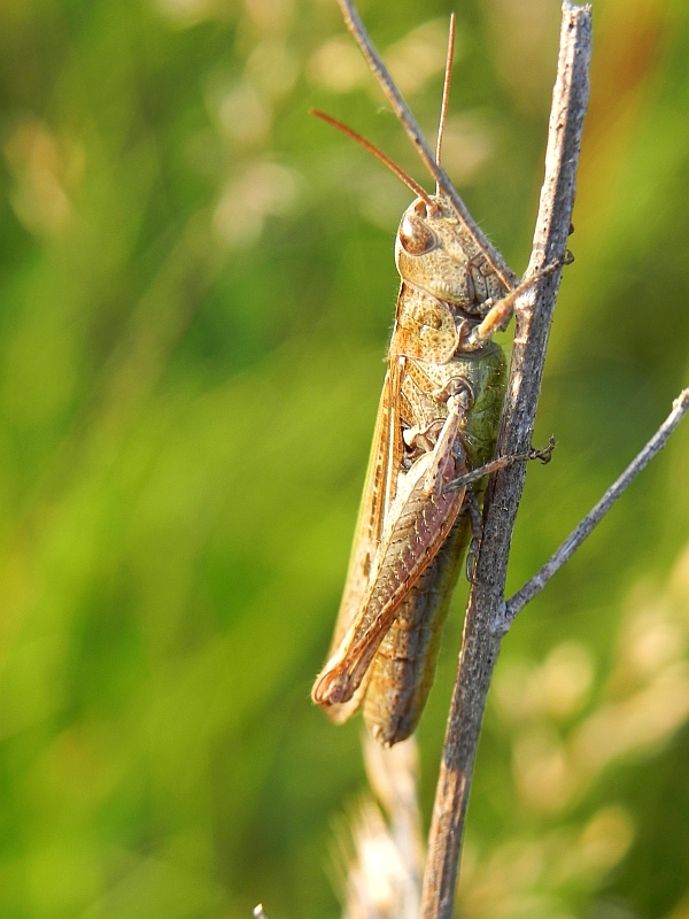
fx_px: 2787
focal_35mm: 105
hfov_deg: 14.1
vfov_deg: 18.7
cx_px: 344
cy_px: 460
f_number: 4
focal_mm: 18.8
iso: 160
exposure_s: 1/160
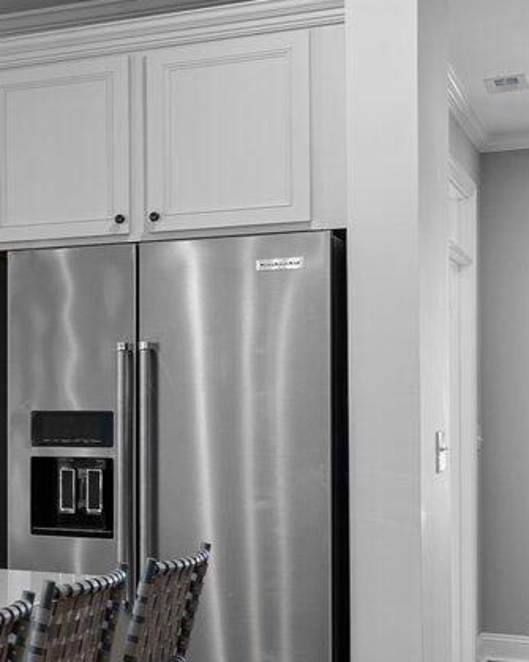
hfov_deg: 15.3
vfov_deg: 24.4
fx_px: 1527
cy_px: 426
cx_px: -565
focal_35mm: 78
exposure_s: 1/2
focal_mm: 17
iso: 160
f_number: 6.3
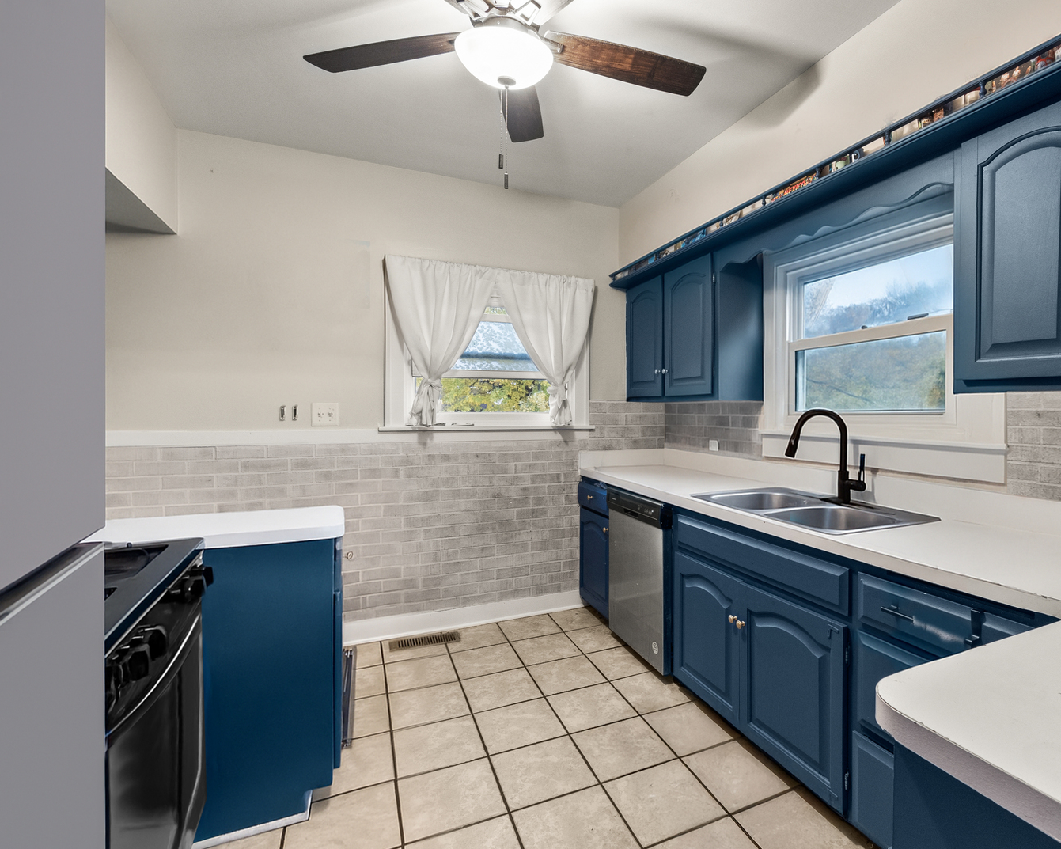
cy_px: 426
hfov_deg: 88.5
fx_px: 534
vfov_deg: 77.0
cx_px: 636
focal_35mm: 17
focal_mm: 10
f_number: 8
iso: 800
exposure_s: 1/2
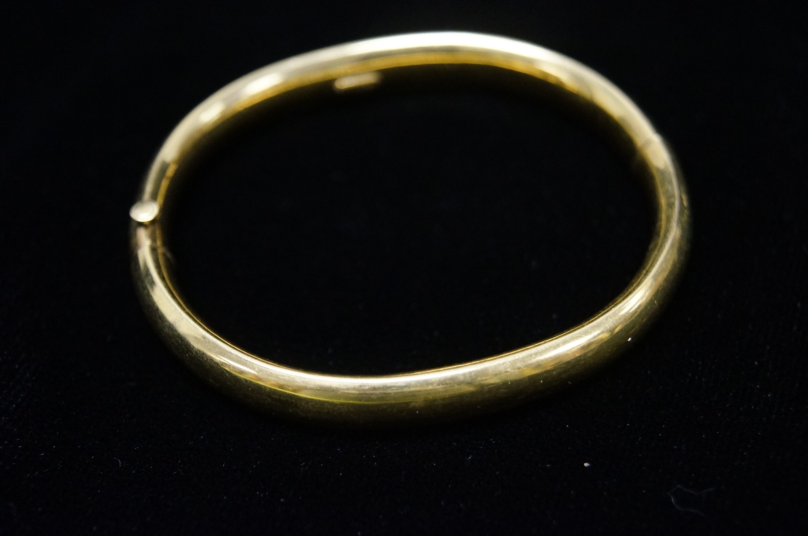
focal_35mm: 60
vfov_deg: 22.5
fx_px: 1345
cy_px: 268
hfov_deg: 33.4
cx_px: 404
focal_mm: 40
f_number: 5.6
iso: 3200
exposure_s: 1/80
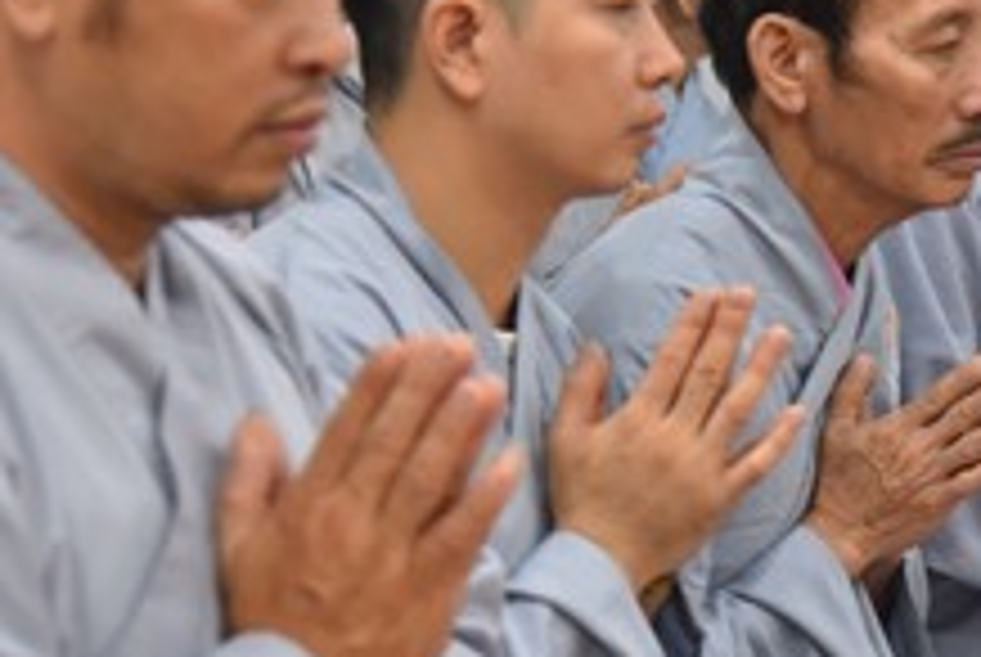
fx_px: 4475
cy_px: 333
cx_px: 922
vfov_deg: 8.4
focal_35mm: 164
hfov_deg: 12.4
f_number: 4
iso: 800
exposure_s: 1/60
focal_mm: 55
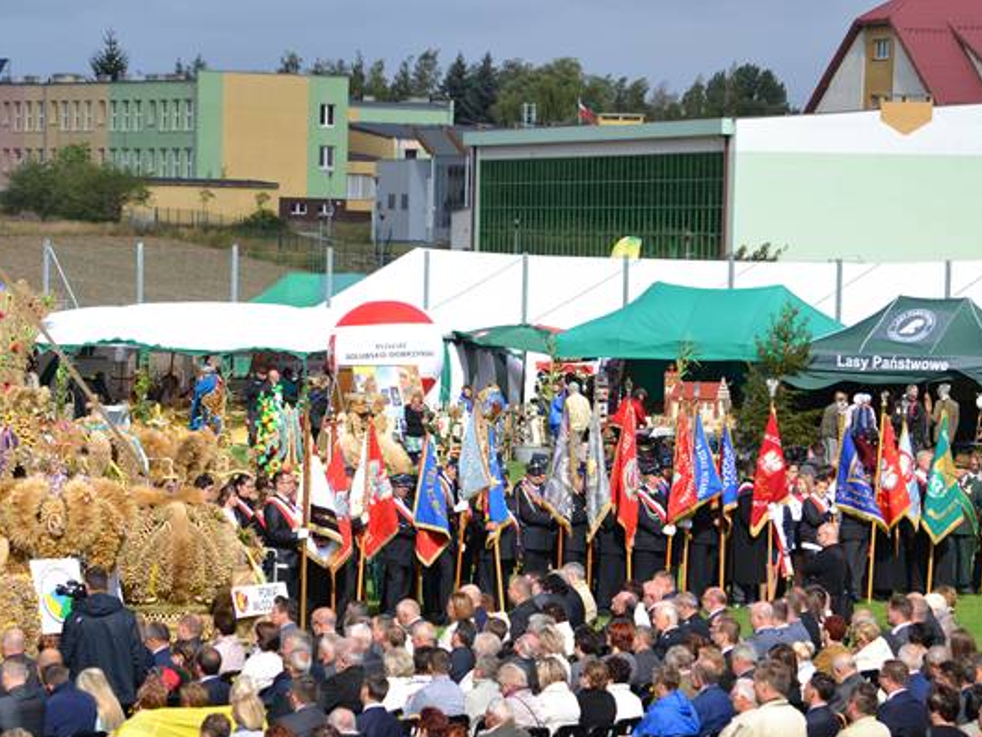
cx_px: 478
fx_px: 5390
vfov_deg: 7.8
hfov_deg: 10.4
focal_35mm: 190
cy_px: 370
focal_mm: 116
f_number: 9
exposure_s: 1/320
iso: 100
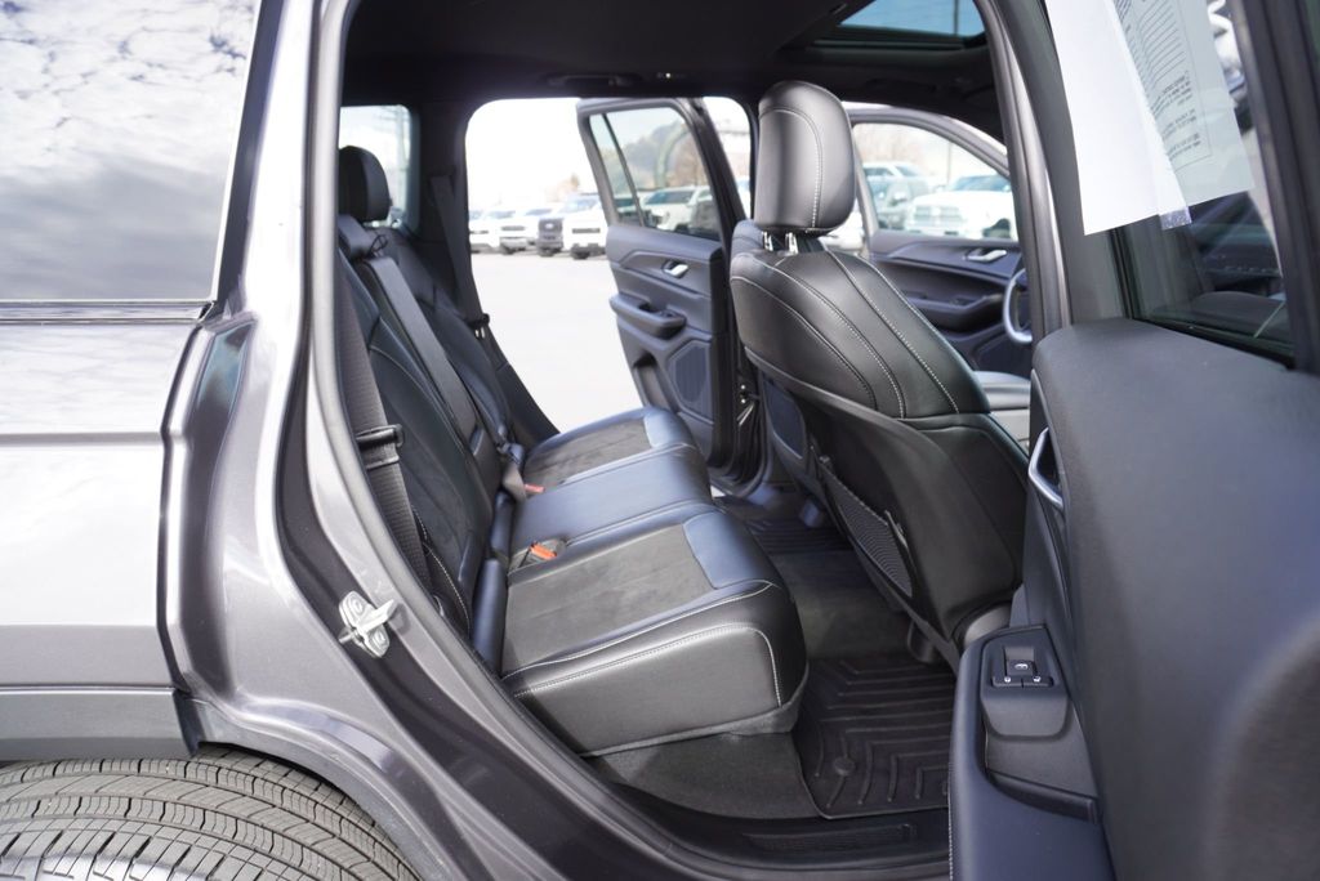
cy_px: 440
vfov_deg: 53.2
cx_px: 660
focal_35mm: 24
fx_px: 880
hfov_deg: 73.7
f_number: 4.5
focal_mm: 16
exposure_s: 1/80
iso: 100
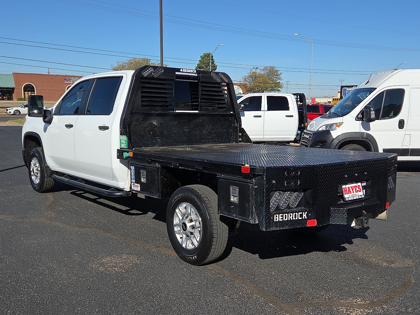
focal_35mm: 35
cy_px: 158
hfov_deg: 52.6
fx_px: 425
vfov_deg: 40.7
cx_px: 210
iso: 77
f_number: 1.8
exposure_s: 1/10000
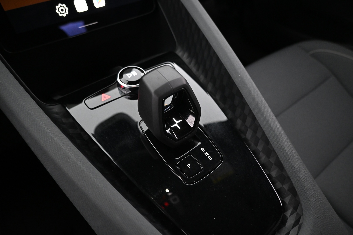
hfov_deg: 73.7
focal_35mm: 24
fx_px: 235
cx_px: 176
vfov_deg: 53.1
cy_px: 118
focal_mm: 16
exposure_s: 1/15
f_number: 3.5
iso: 1600
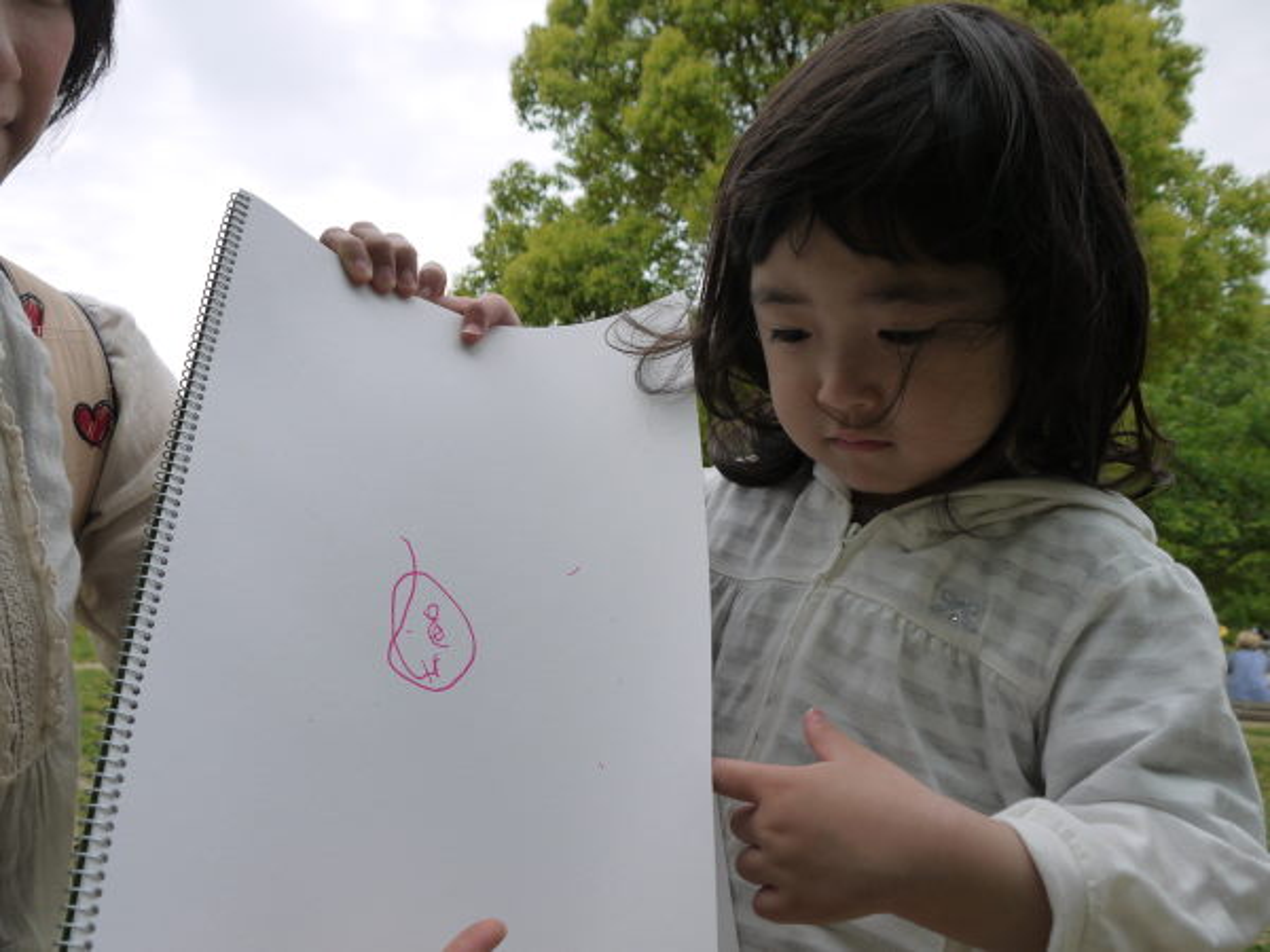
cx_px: 635
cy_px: 476
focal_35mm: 30
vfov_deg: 46.8
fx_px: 1101
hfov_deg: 60.0
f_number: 6.3
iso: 100
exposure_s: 1/320
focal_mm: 15
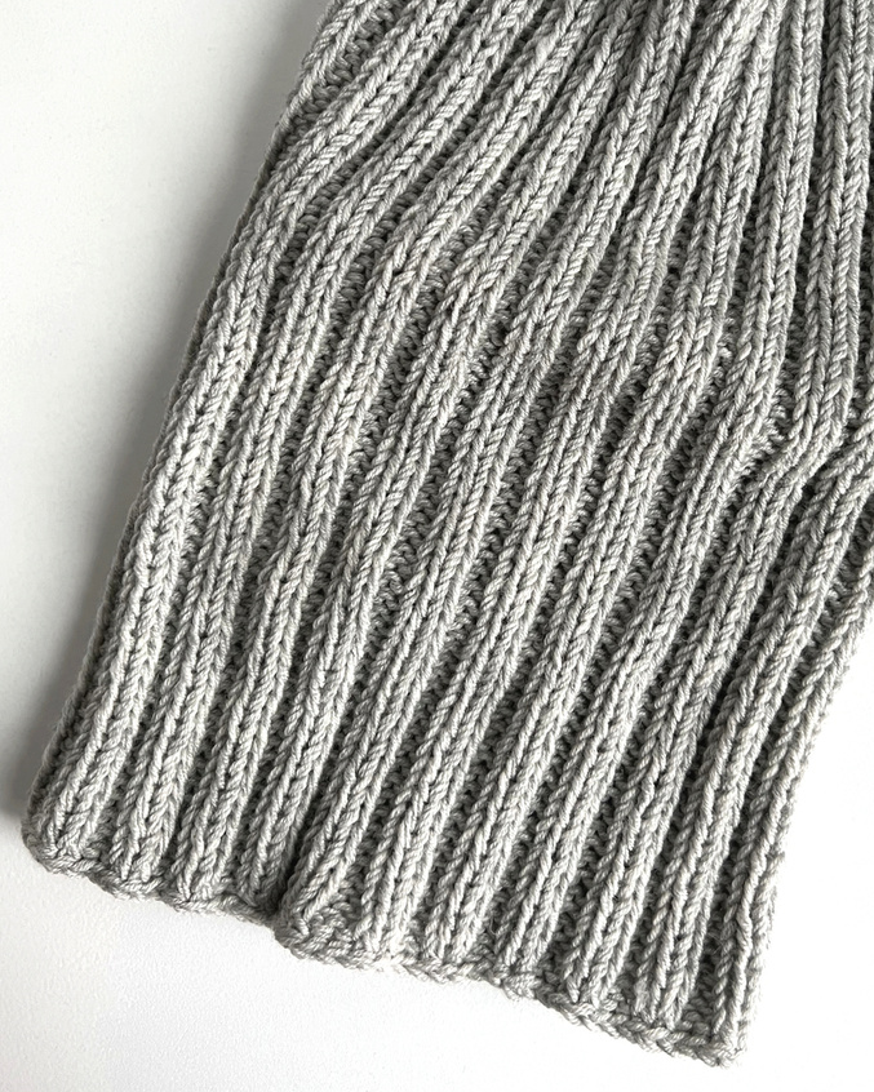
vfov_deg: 49.5
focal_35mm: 36
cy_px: 370
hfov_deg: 40.8
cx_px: 560
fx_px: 1164
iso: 125
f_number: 1.5
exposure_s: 1/85
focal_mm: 5.7
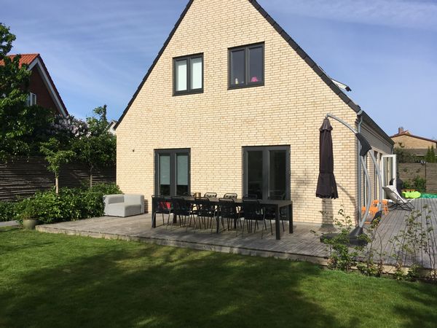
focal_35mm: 29
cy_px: 164
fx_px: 366
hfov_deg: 61.7
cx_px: 218
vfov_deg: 48.2
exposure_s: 1/2198
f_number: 2.2
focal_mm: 4.15
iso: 25
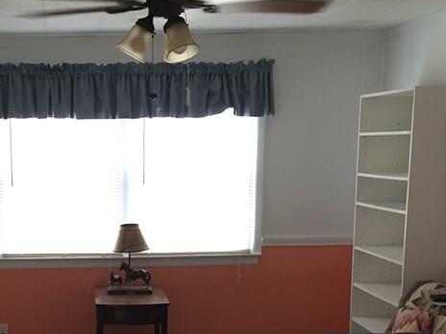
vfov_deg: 22.4
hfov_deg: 29.4
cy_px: 303
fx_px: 825
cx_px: 77
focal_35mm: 64
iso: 100
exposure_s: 1/30
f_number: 2.2
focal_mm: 4.15
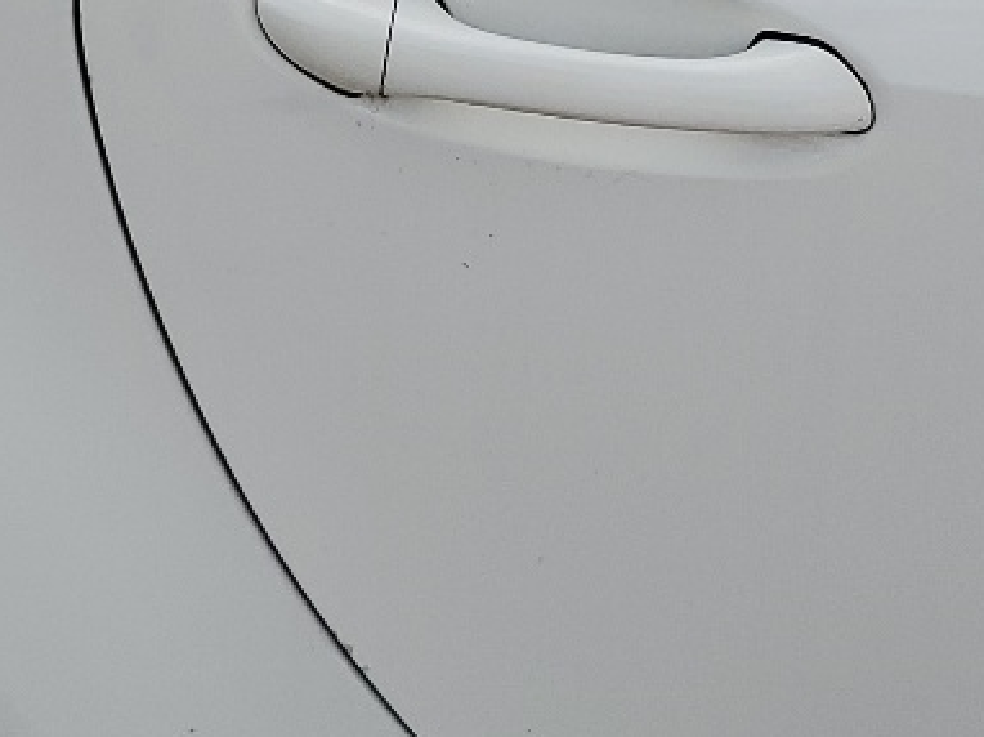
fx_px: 3097
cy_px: -144
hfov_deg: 17.9
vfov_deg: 13.2
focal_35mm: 109
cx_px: 193
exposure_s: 1/2500
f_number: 1.5
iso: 50
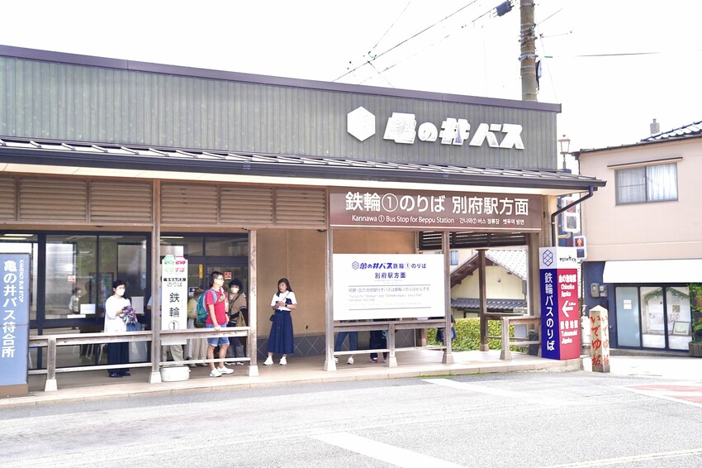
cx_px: 351
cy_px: 234
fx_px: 838
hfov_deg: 45.4
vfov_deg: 31.2
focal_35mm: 43
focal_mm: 43
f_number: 3.2
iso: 800
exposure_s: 1/2500
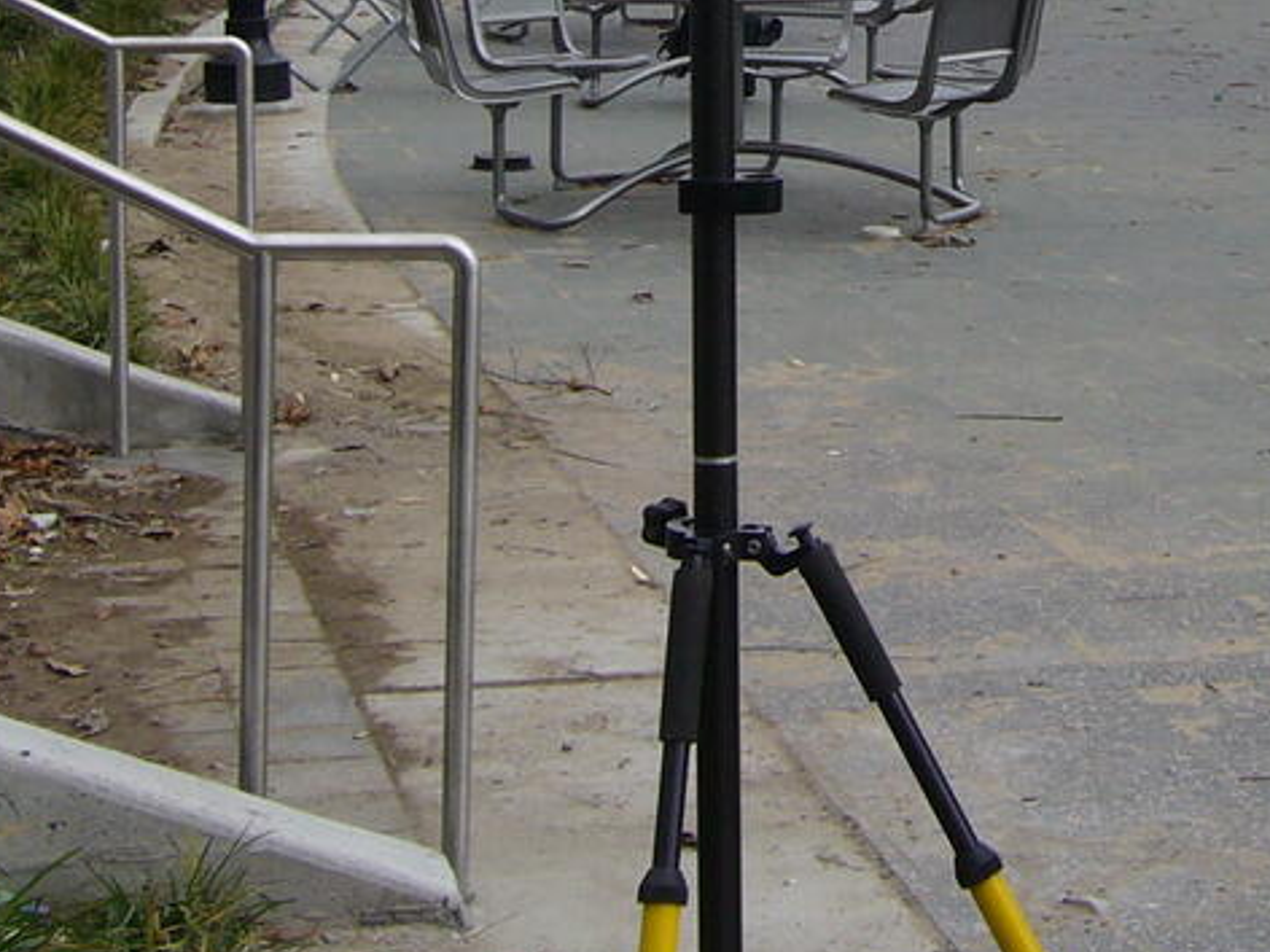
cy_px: -290
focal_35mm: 99
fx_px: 3632
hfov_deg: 19.4
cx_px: 1160
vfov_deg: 14.3
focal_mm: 5.8
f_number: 5.6
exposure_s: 1/200
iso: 80
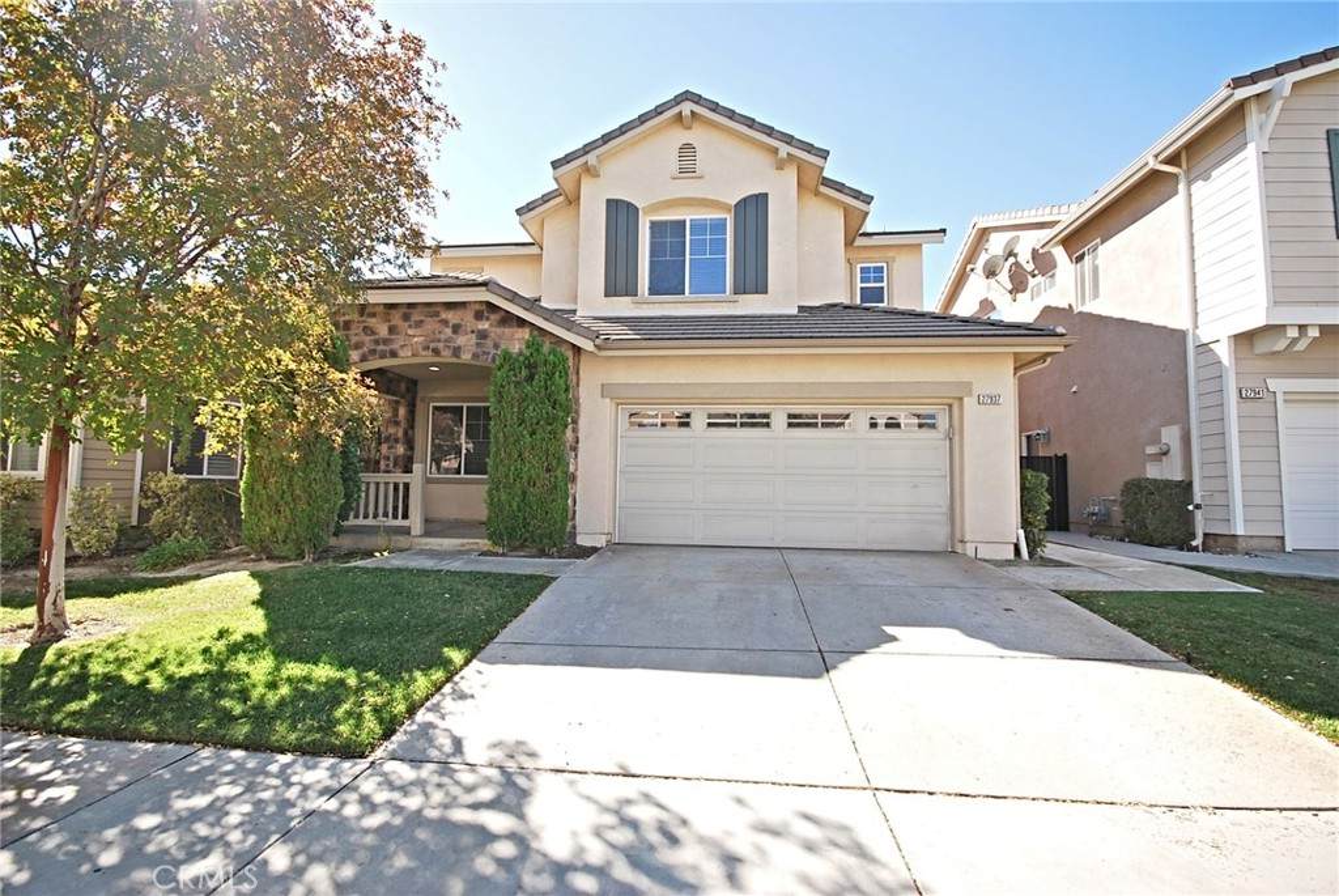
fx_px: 558
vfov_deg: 77.5
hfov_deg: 100.3
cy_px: 448
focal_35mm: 15
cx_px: 670
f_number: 6.3
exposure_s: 1/160
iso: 100
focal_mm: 10
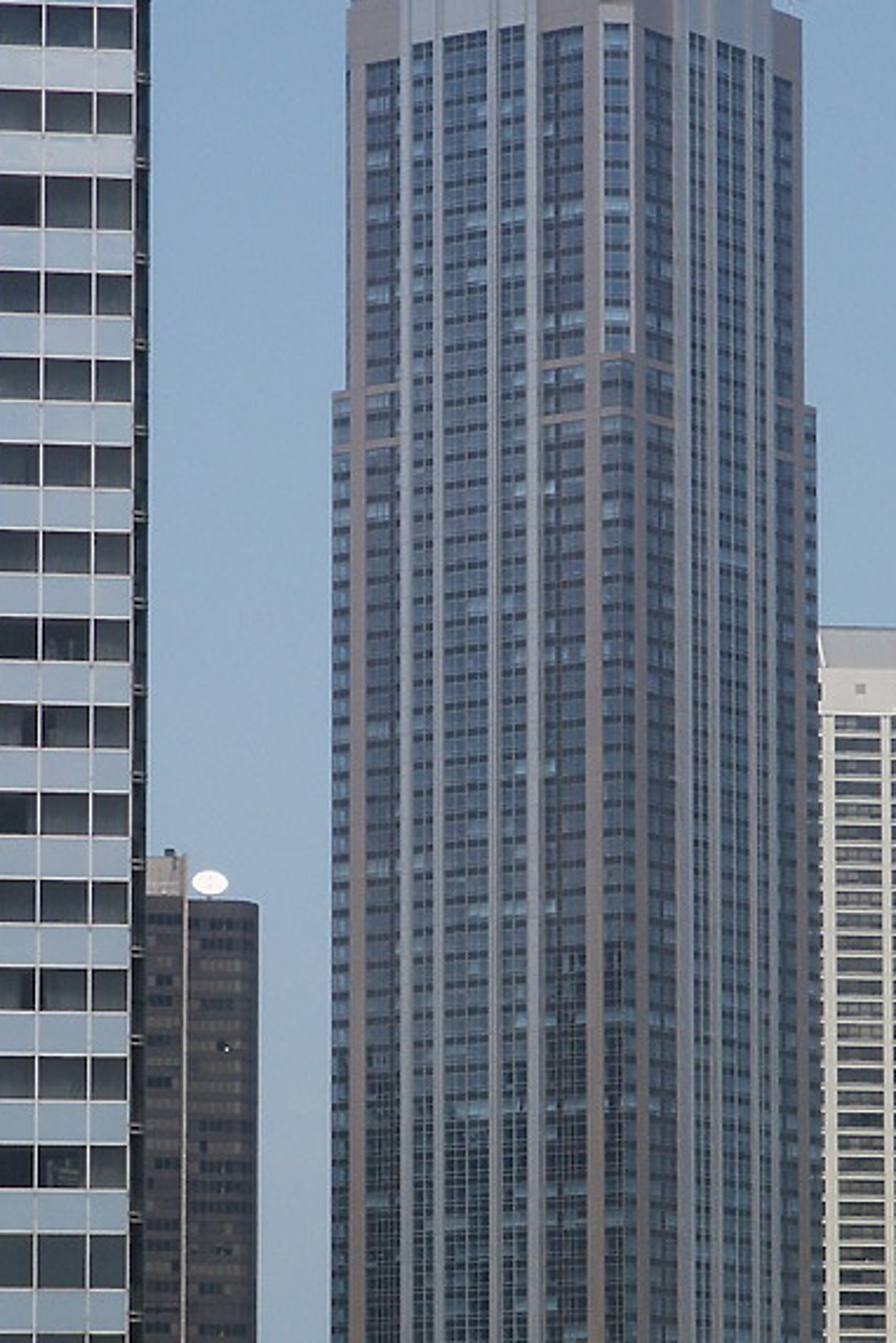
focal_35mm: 182
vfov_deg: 11.3
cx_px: 594
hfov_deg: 7.5
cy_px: 783
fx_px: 6790
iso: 64
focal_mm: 22.68
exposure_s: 1/250
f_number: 8
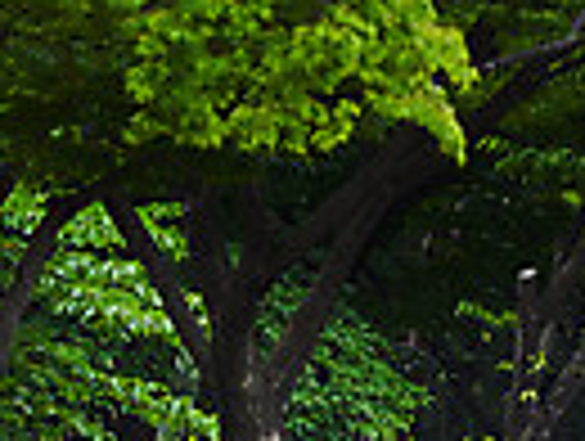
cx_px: 1195
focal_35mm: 465
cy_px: 238
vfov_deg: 3.2
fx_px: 7873
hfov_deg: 4.2
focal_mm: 105
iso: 200
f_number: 5.6
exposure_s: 1/640
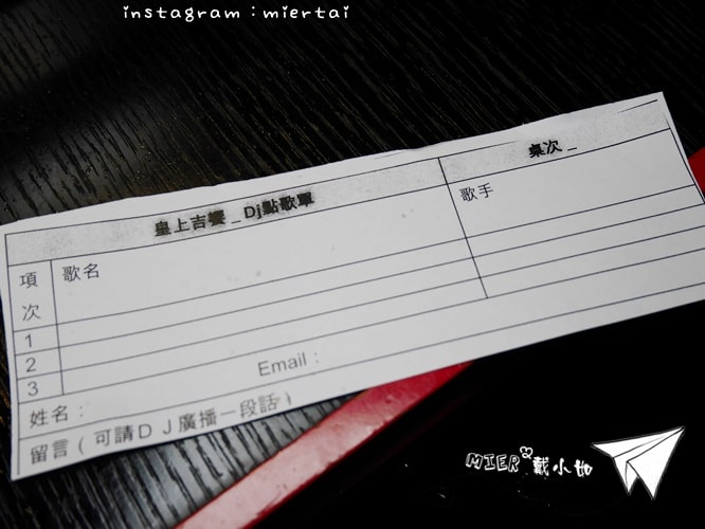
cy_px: 264
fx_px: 693
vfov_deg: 41.8
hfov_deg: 53.9
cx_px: 352
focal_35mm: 34
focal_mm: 17
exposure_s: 1/125
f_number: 4
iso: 400
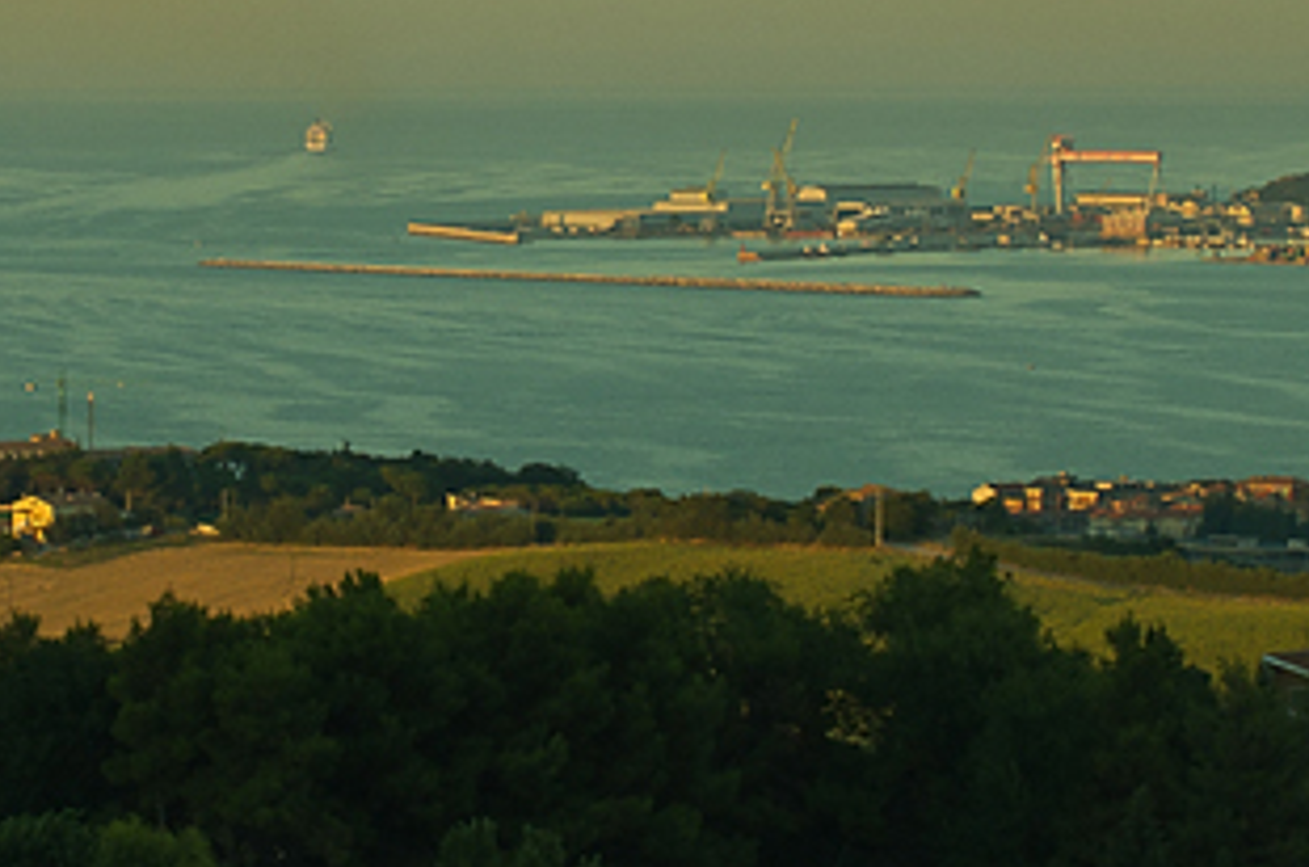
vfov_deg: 7.0
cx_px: 652
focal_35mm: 193
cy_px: -90
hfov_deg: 10.7
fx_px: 7003
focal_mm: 50
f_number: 5.6
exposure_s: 1/320
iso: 200
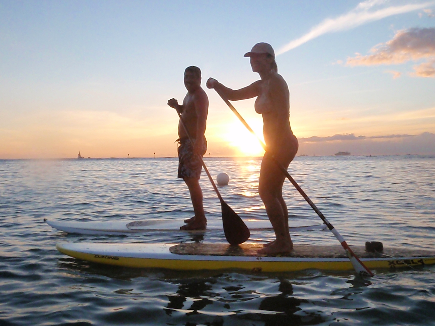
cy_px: 163
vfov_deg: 39.7
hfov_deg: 51.4
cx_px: 218
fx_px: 452
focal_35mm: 36
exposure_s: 1/640
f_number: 6.3
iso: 640
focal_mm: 6.53
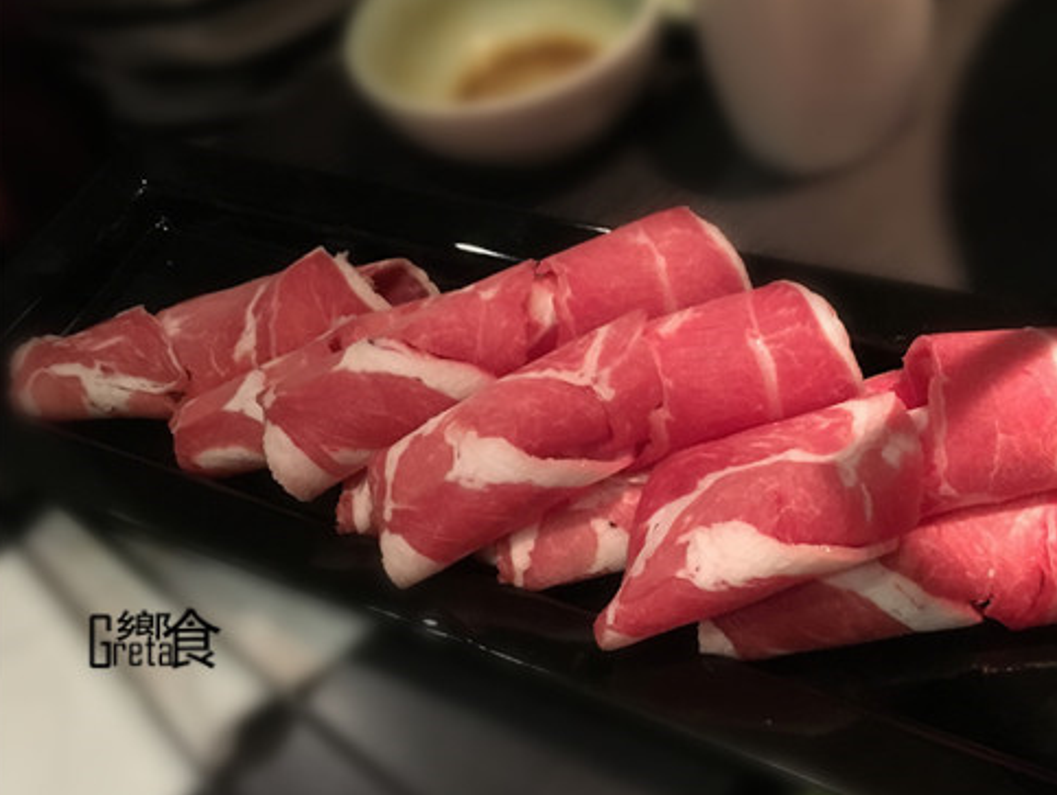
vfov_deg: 39.7
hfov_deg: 50.9
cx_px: 646
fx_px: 1100
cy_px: 418
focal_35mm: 36
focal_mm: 4.15
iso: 320
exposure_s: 1/15
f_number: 2.2
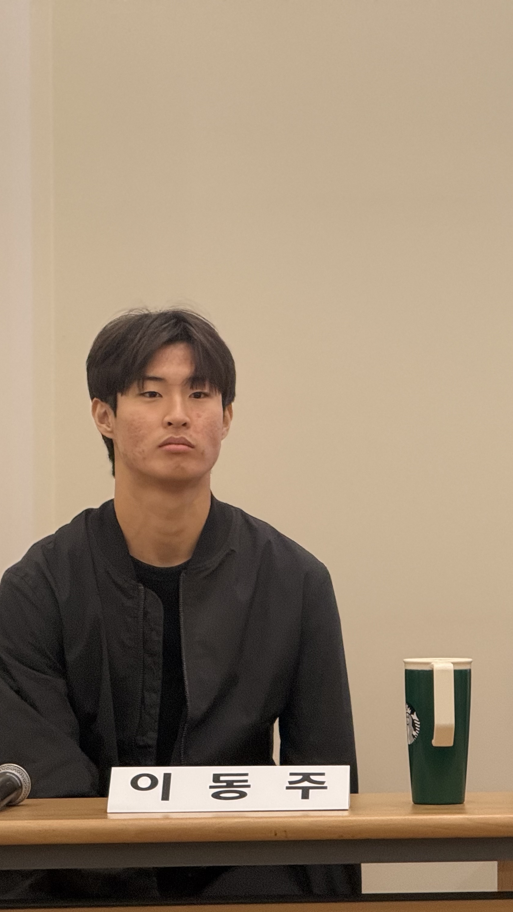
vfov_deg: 12.3
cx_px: 535
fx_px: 4232
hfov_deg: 6.9
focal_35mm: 175
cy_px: 458
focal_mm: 15.66
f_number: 2.8
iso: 250
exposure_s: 1/120
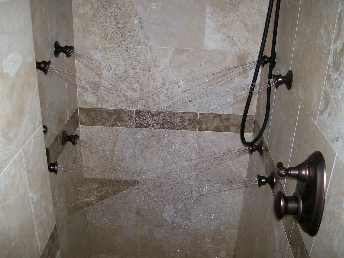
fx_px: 358
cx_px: 172
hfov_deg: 51.4
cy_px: 129
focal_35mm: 36
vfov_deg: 39.7
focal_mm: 6
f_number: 2.7
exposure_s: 1/64
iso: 80
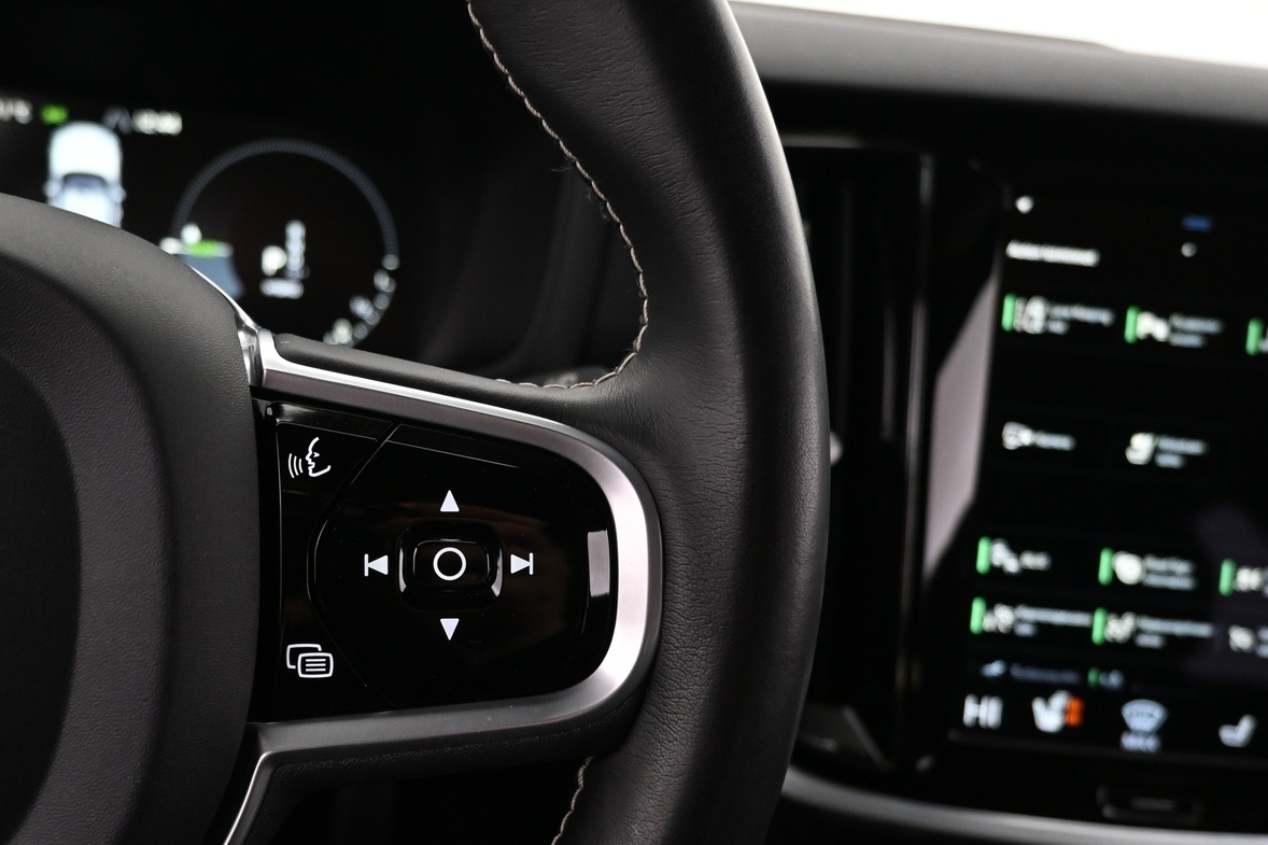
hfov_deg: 56.7
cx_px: 491
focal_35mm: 33
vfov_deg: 39.6
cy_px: 545
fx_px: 1162
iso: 1400
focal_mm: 16
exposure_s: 1/25
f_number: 3.5
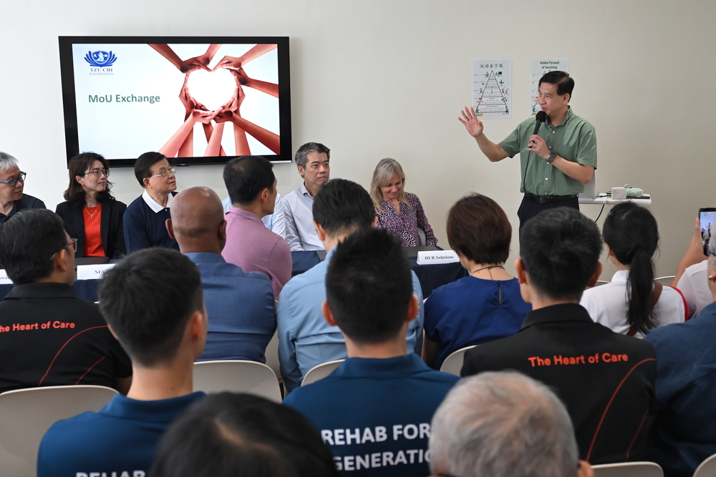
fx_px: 835
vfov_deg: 31.9
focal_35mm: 42
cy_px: 238
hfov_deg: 46.4
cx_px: 358
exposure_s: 1/125
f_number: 4
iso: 1600
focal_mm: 28
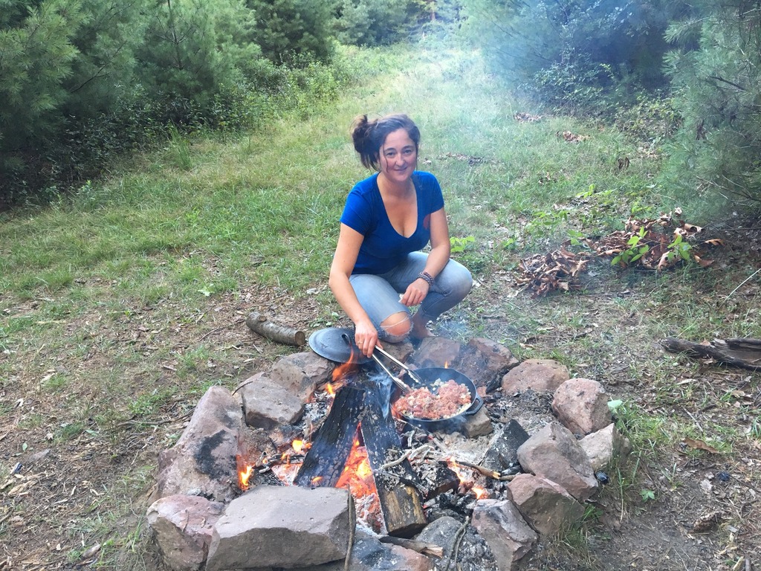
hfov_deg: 61.7
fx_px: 638
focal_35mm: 29
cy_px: 286
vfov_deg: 48.2
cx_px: 380
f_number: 2.2
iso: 64
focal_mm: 4.15
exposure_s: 1/30
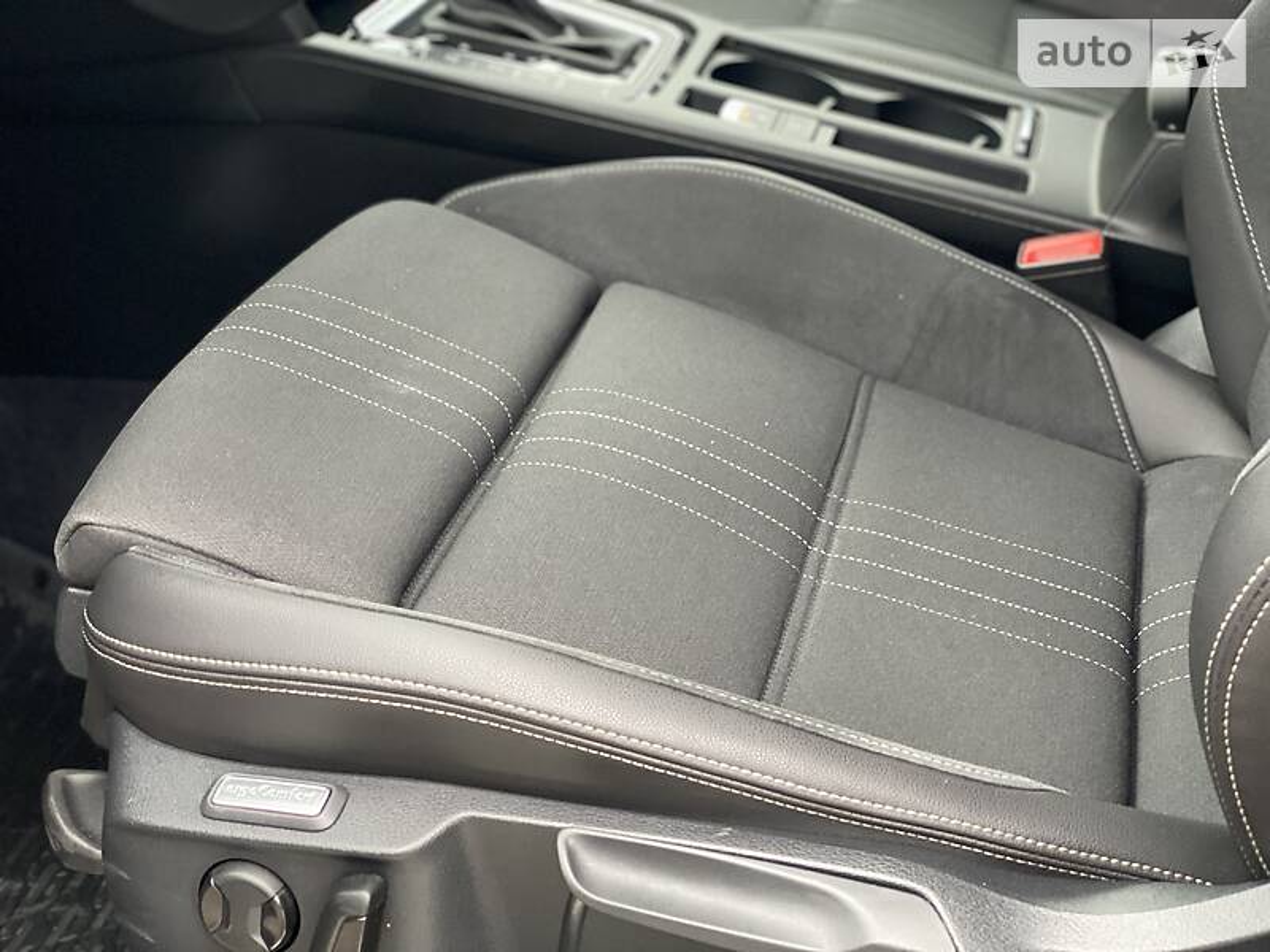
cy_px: 476
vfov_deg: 28.0
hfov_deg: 36.8
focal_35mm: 52
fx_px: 1908
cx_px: 635
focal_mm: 6
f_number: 2
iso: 250
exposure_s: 1/63
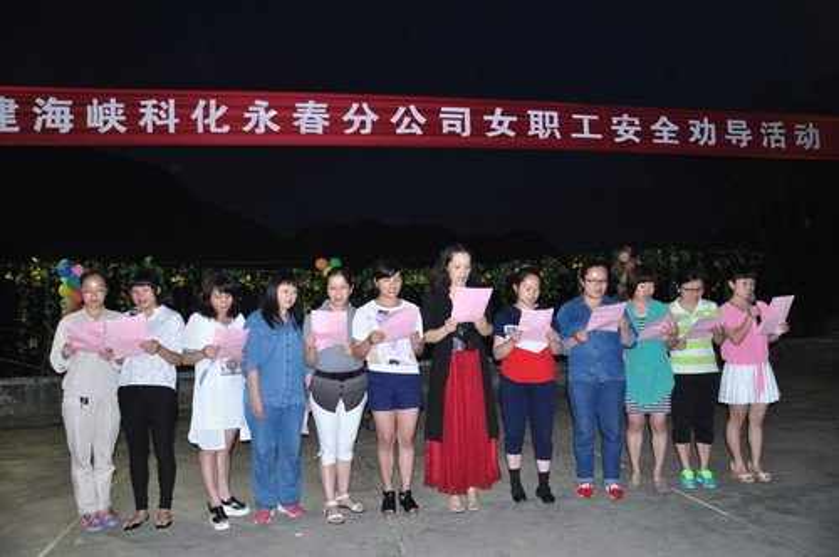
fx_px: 628
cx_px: 420
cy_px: 278
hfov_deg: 67.4
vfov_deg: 47.8
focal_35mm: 27
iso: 800
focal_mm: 18
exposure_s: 1/60
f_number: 4
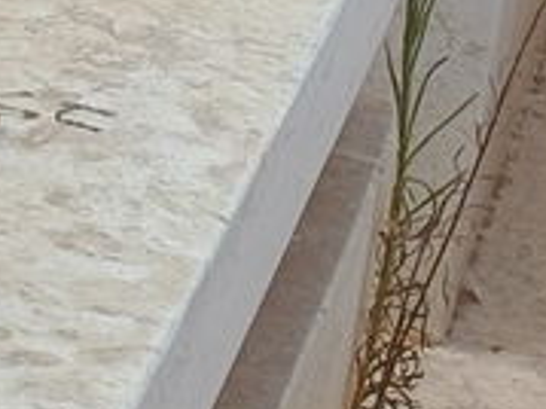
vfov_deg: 7.3
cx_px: -1037
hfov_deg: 8.6
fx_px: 3089
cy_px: -388
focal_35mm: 196
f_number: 1.8
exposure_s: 1/604
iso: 50
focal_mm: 4.65
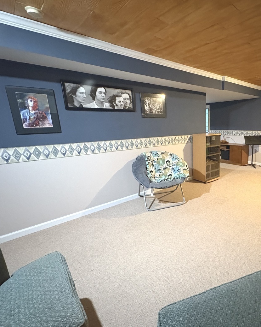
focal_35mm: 19
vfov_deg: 83.3
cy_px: 165
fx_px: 183
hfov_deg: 66.6
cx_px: 195
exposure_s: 1/30
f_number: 2.2
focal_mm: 2.22
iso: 1000
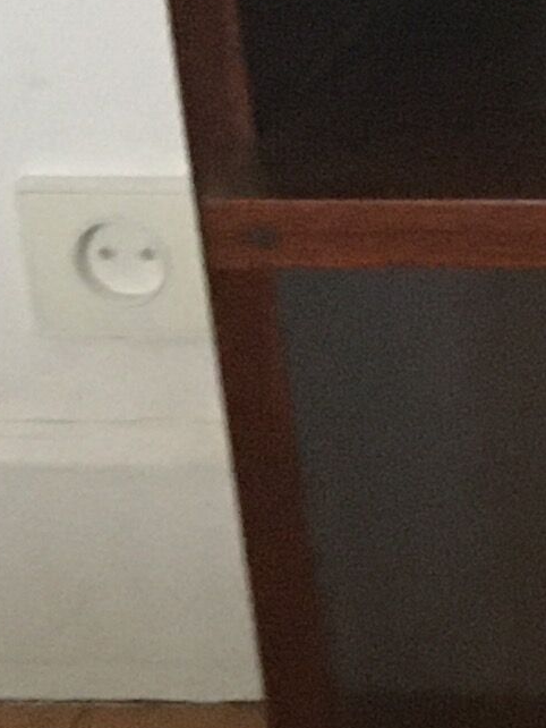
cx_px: 1482
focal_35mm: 182
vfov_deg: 10.7
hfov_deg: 7.4
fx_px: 3825
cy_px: -90
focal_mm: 4.15
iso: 500
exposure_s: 1/17
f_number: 2.2
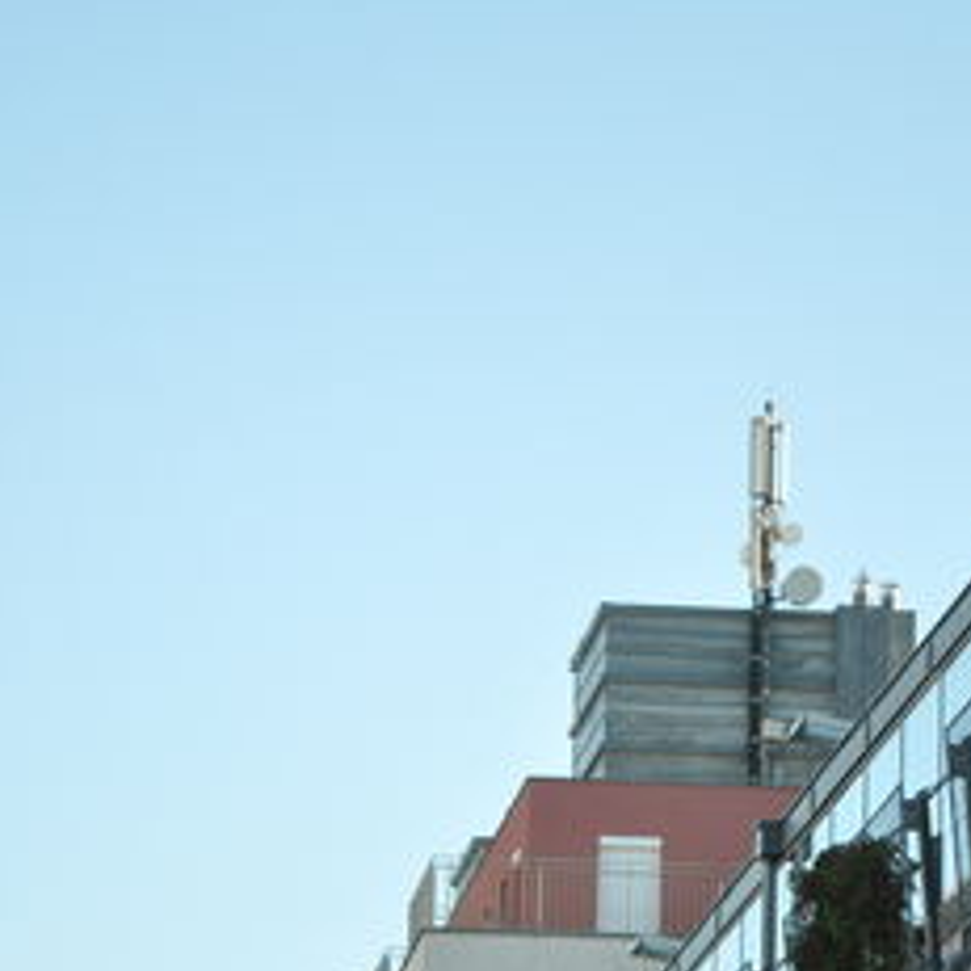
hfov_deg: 6.7
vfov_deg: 6.7
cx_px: 574
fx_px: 8278
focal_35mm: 261
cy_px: 576
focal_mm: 105
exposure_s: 1/1600
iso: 1600
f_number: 7.1
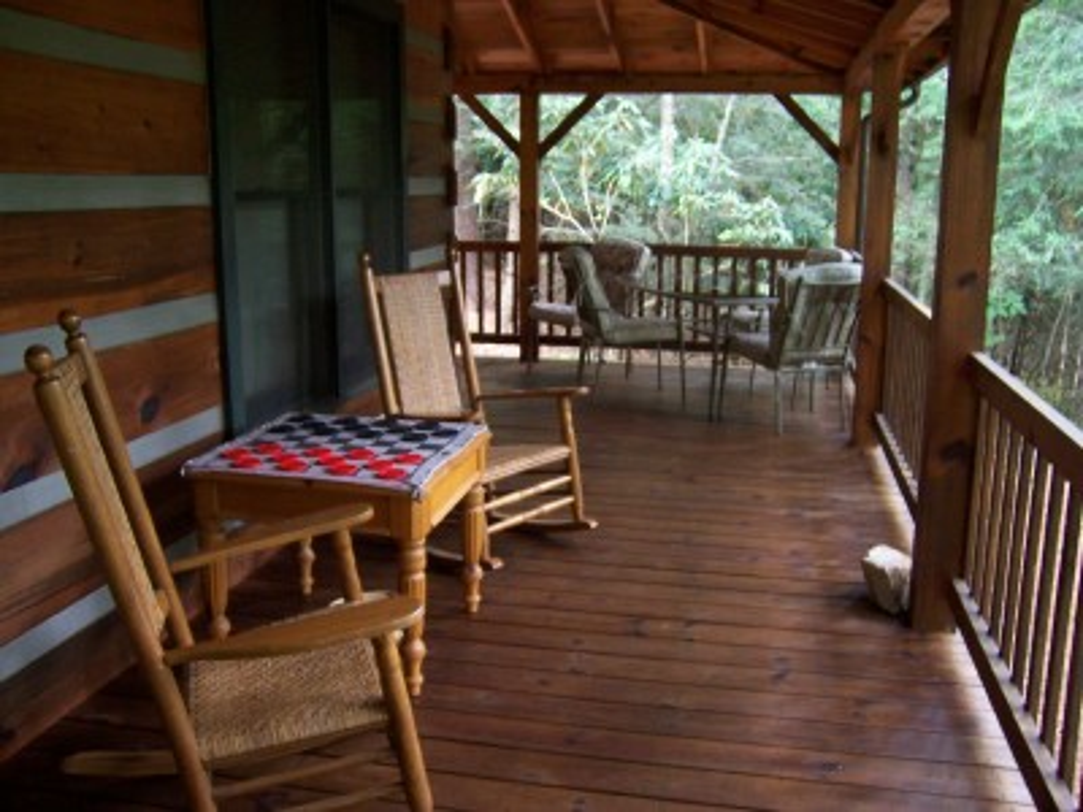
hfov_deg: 55.4
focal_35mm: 33
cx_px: 542
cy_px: 406
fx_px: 1032
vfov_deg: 42.9
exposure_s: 1/8
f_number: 3.4
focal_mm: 5.5
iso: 140
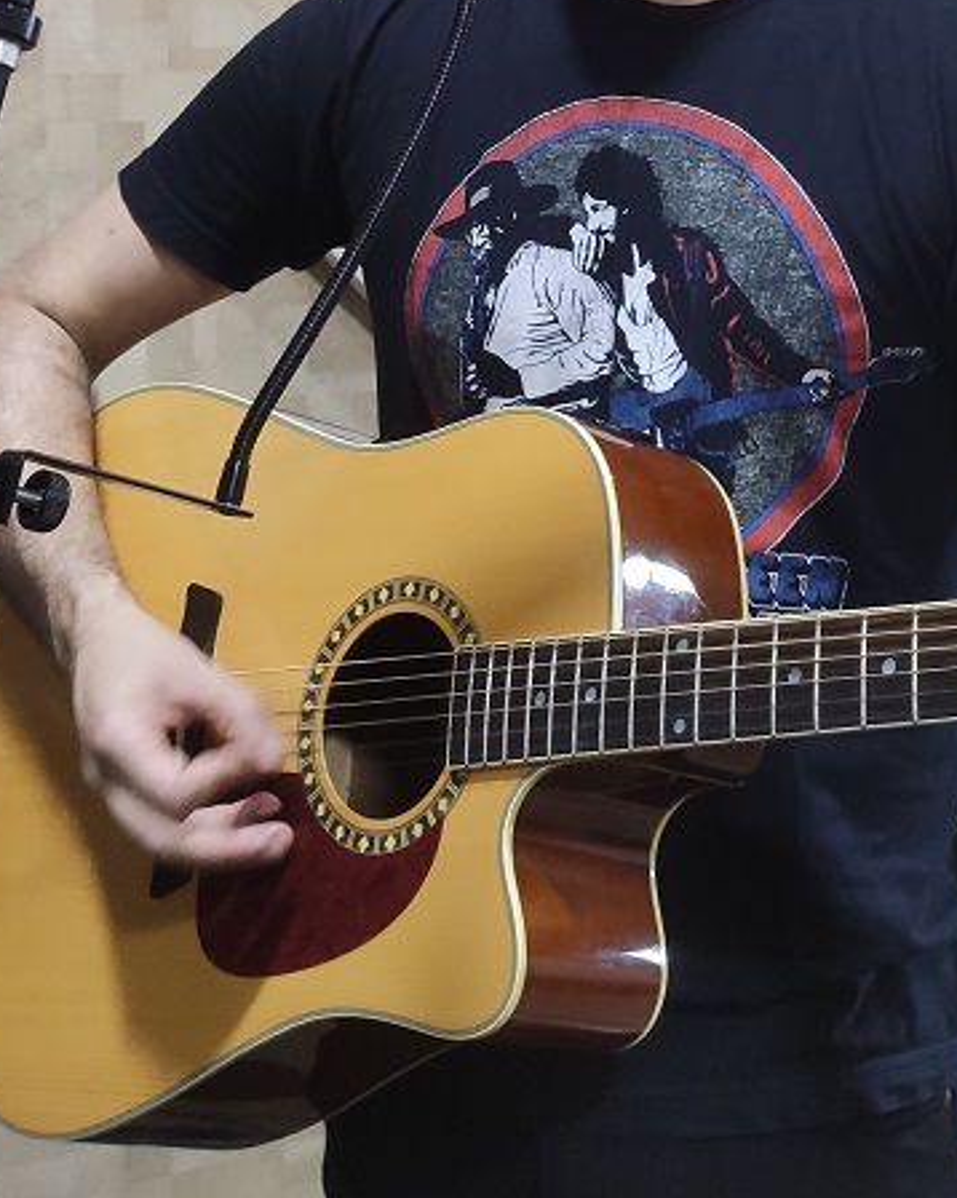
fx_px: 2409
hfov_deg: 22.3
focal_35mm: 68
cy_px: 179
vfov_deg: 27.2
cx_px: 666
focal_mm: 4.77
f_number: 1.75
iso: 1291
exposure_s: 1/30
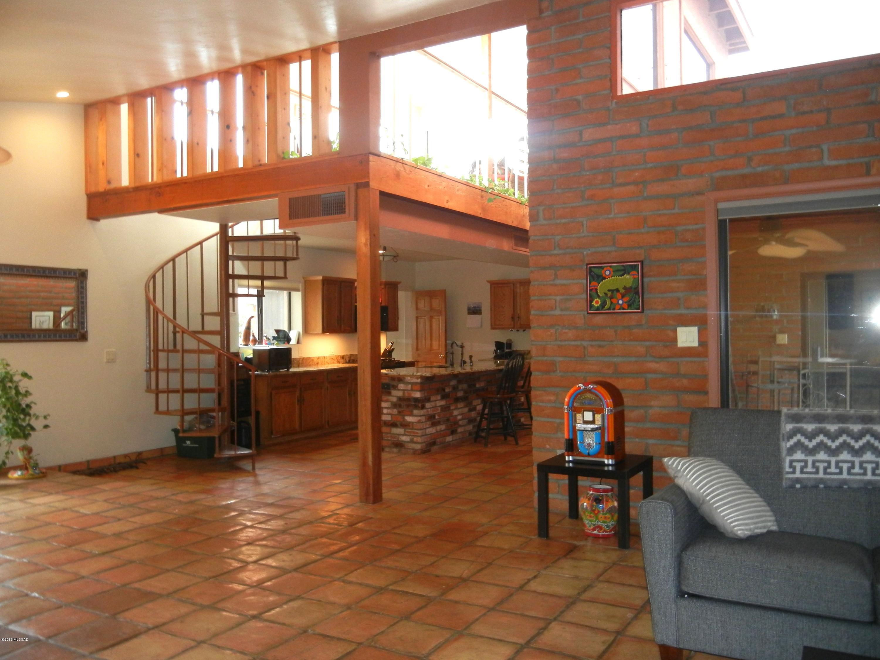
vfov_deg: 46.8
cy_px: 330
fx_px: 763
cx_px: 440
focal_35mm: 30
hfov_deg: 60.0
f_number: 3.5
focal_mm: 5.4
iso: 331
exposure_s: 1/30
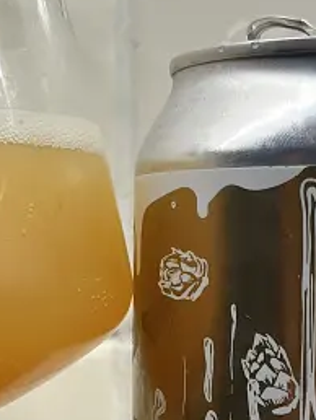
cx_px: 50
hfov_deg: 14.3
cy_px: 379
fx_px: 1252
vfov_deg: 18.7
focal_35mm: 103
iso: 50
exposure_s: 1/100
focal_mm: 5.1
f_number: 1.6
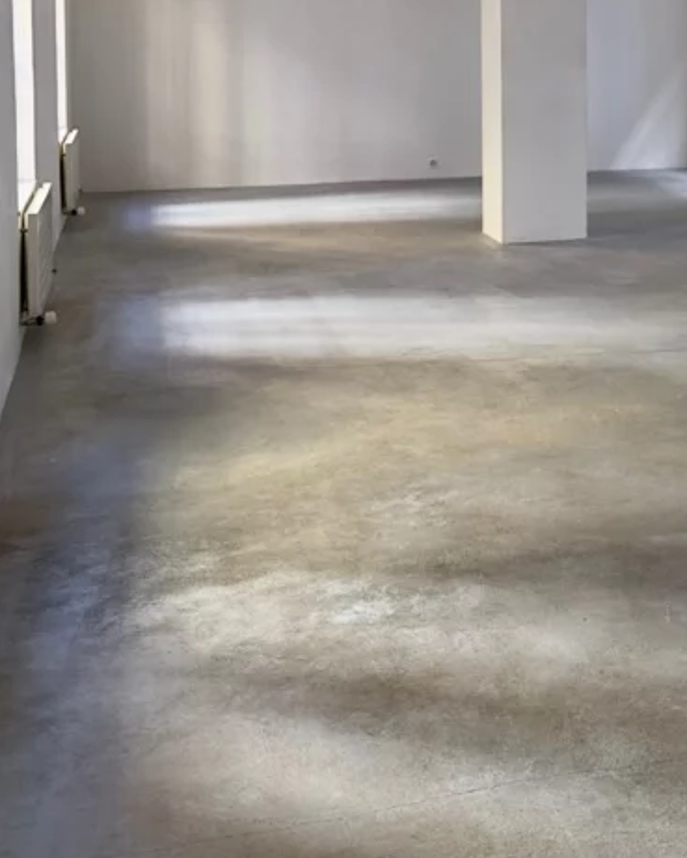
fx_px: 1321
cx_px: 709
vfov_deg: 34.7
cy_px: 154
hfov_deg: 27.3
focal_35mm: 52
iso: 100
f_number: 1.78
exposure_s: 1/50
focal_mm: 6.86
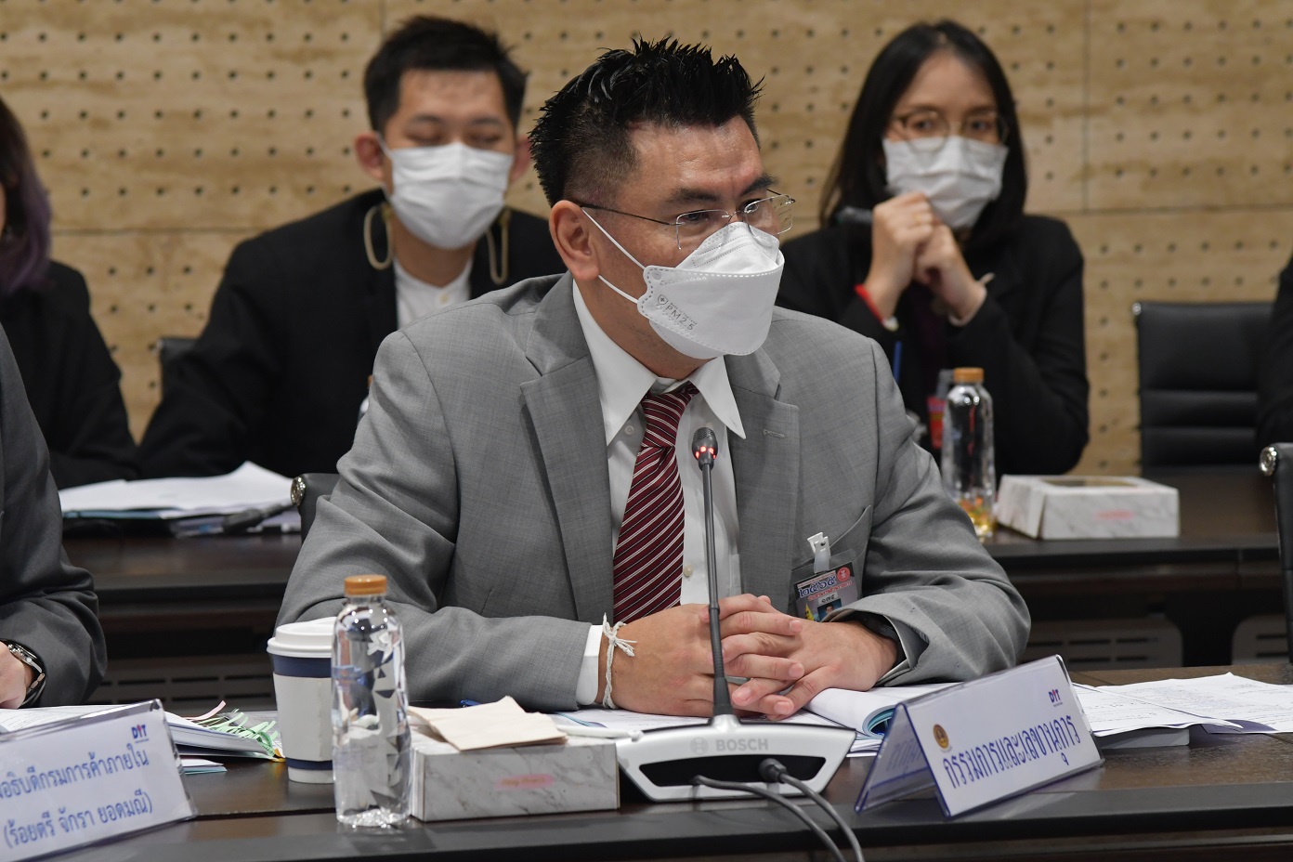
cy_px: 431
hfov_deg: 13.1
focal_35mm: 157
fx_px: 5638
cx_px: 646
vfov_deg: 8.7
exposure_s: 1/100
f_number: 5
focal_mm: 105
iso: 1600
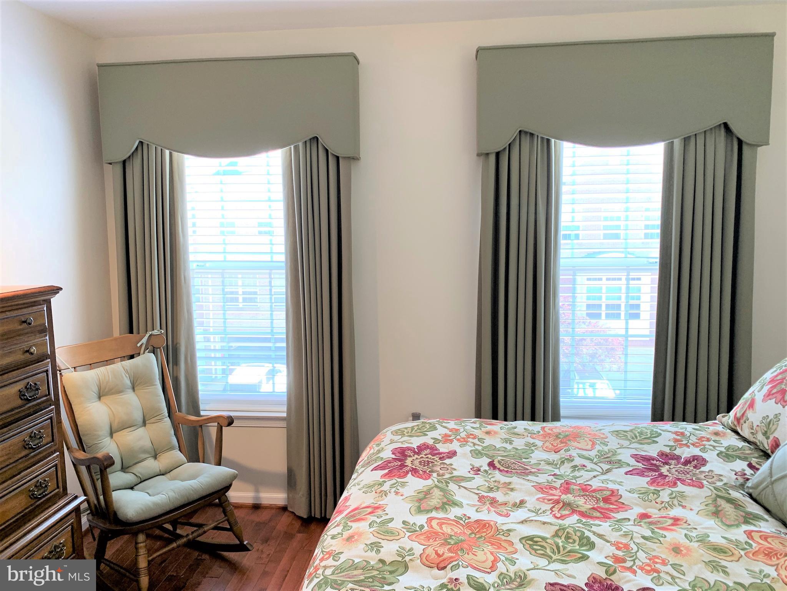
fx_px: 591
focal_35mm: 26
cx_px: 394
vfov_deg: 53.1
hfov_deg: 67.3
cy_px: 296
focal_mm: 4.25
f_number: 1.8
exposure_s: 1/60
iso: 64
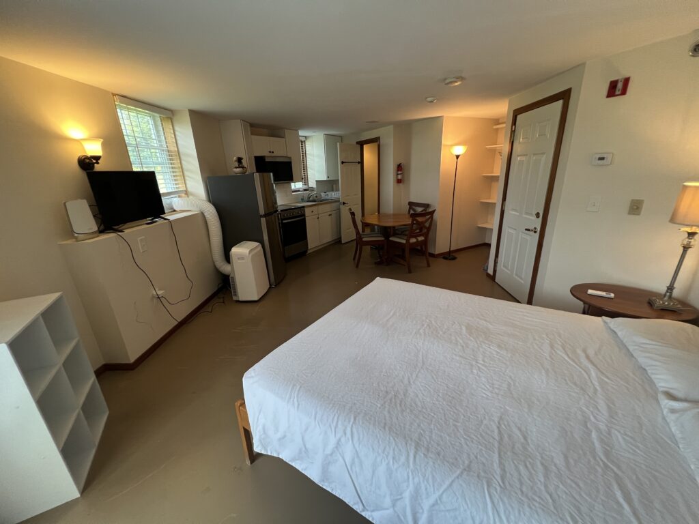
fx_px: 263
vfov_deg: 89.9
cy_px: 262
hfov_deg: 106.2
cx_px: 350
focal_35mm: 13
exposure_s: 1/120
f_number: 1.8
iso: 250
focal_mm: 1.57
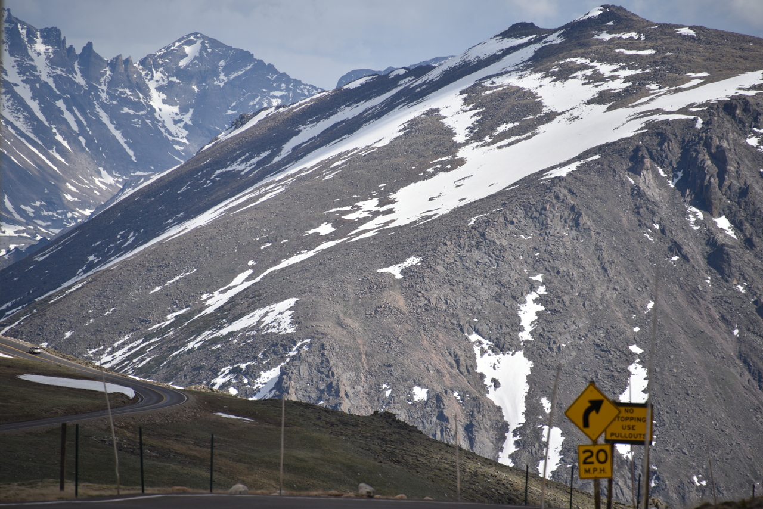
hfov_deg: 6.9
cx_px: 382
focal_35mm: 300
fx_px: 6359
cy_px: 254
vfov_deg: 4.6
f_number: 6.3
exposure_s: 1/640
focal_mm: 300
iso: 100
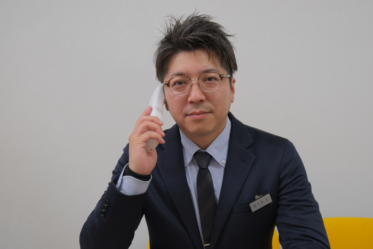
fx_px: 477
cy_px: 124
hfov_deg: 42.7
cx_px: 186
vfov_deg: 29.3
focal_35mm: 46
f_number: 4.7
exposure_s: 1/100
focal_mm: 30.5
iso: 800
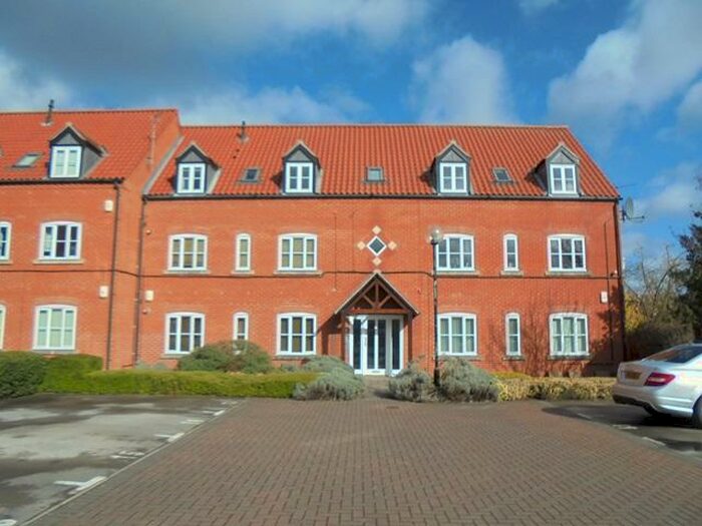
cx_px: 351
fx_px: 527
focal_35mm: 26
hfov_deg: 67.3
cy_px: 263
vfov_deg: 53.1
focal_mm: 4.6
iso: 100
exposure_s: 1/125
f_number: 11.5
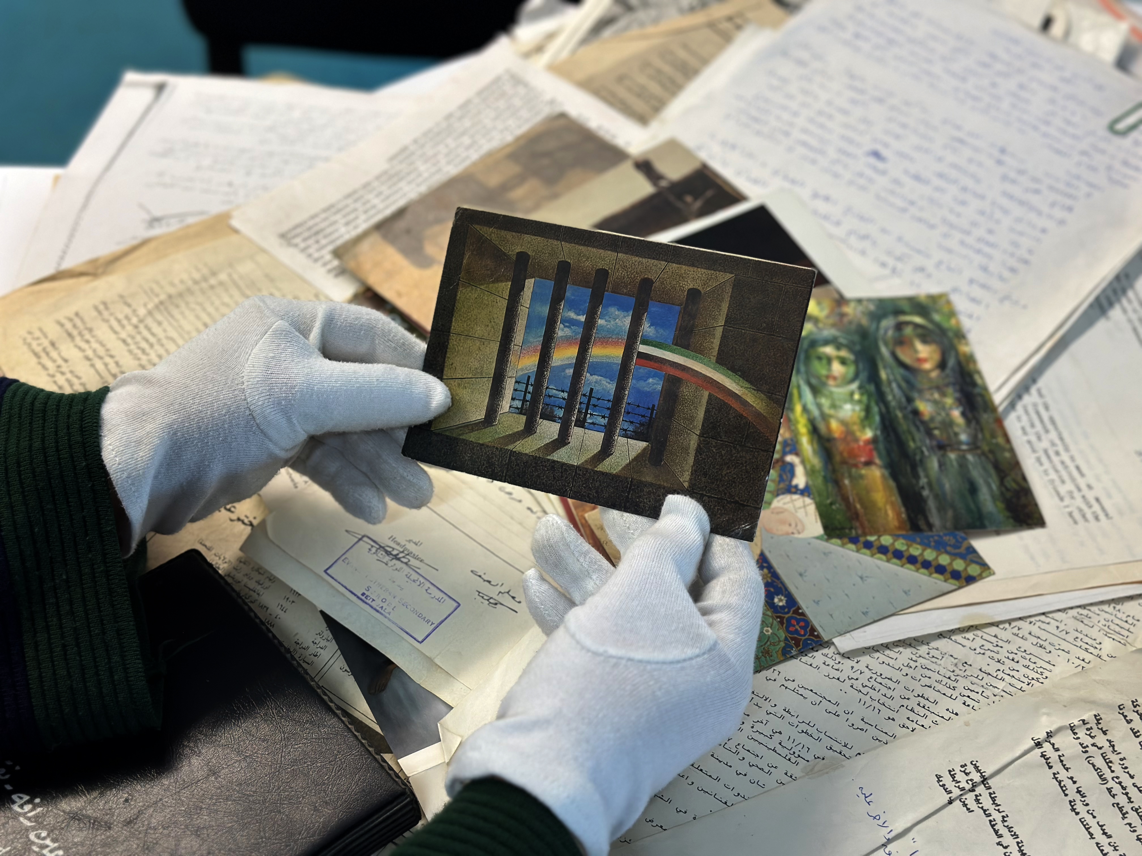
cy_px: 428
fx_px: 1584
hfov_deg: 39.7
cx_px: 571
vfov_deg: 30.3
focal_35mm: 48
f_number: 1.78
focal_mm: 6.86
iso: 125
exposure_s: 1/100
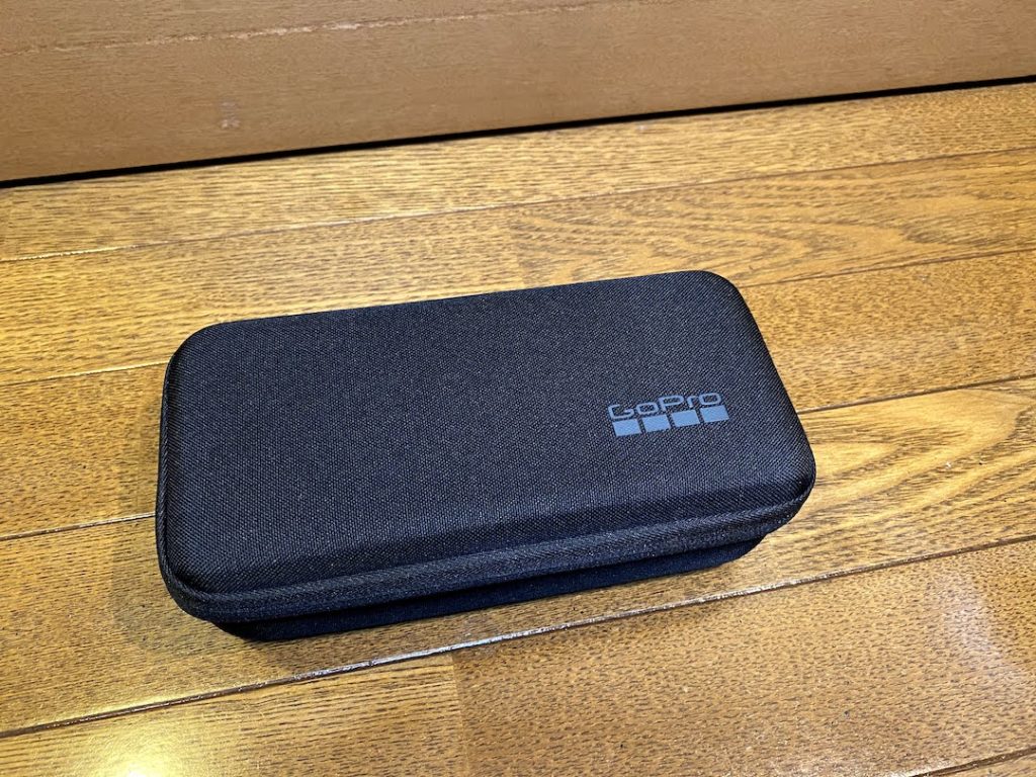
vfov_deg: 53.1
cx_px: 518
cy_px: 388
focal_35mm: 26
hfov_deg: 67.3
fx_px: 778
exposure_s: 1/33
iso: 500
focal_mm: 4.25
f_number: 1.8
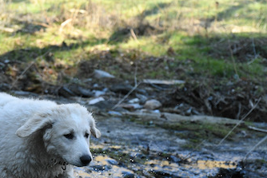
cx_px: 63
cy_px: 159
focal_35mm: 124
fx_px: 920
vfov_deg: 11.0
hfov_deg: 16.4
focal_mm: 46
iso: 1600
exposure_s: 1/1250
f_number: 3.5
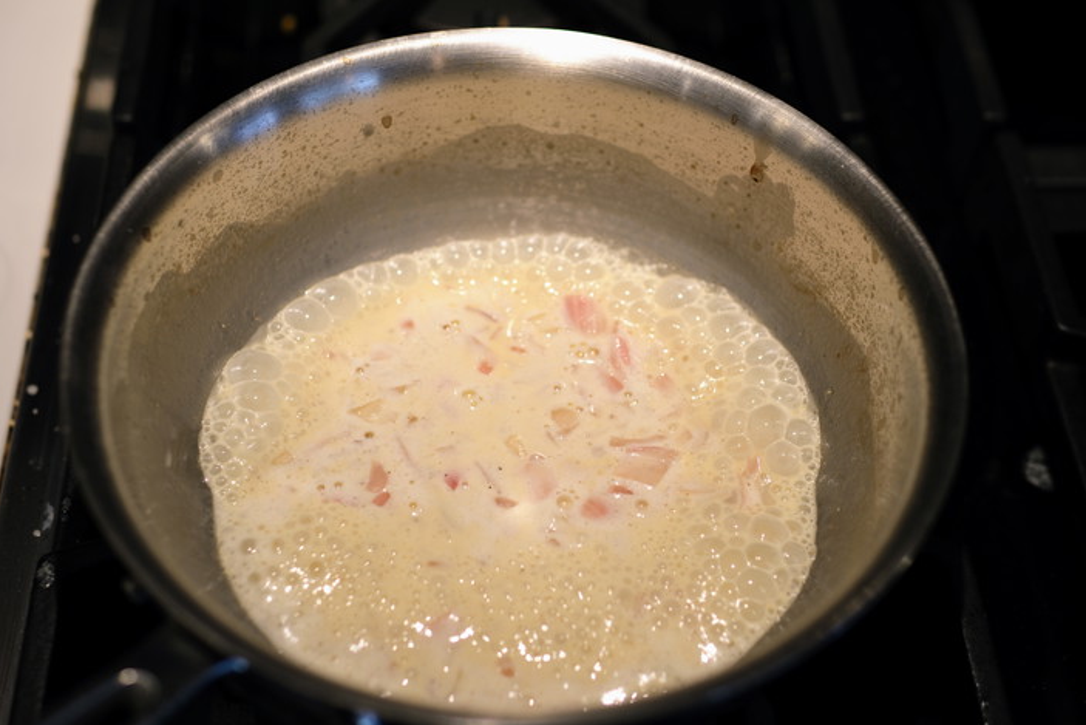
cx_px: 530
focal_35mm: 48
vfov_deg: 28.1
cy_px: 360
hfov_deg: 41.1
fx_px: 1448
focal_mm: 30
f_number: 2.2
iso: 125
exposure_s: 1/100
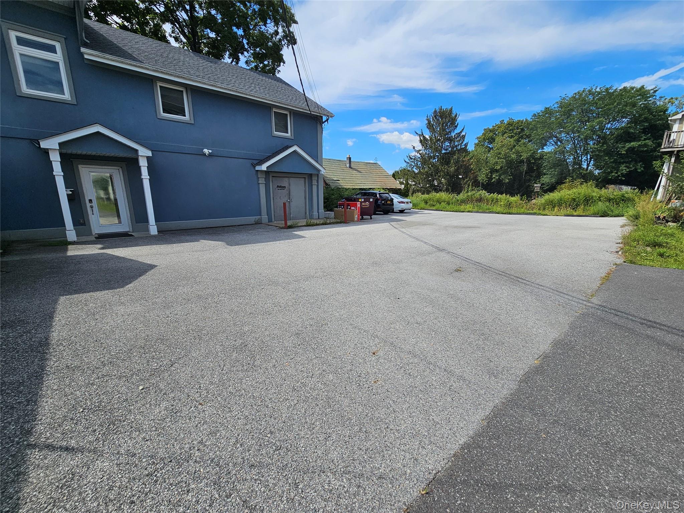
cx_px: 342
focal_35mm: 13
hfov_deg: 106.2
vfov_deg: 89.9
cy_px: 256
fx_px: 257
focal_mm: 2.2
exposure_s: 1/2333
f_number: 2.2
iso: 50
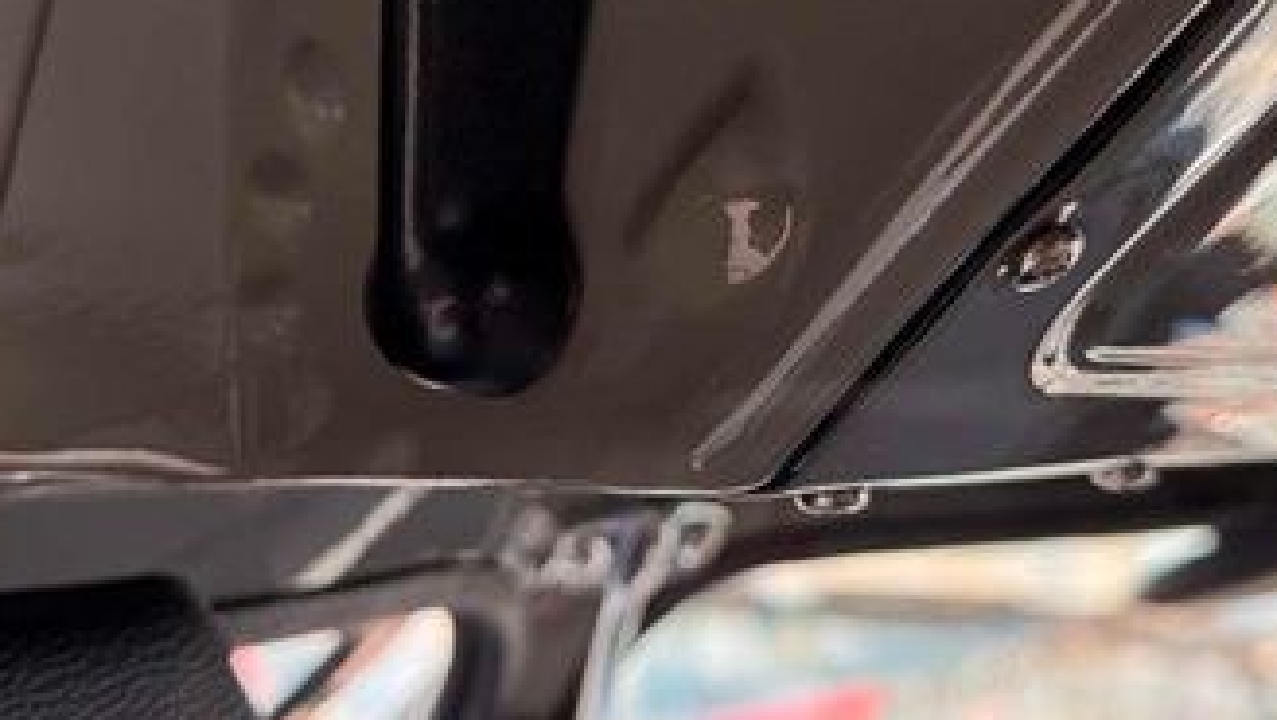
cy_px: 284
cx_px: 650
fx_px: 1728
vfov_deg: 23.5
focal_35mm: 51
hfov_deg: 40.6
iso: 100
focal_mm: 6.76
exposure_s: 1/243
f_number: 1.78
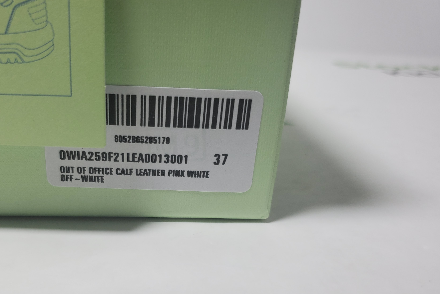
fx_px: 403
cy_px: 200
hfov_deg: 56.9
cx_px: 180
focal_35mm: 33
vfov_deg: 39.4
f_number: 1.5
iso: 50
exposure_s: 1/490
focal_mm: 4.3
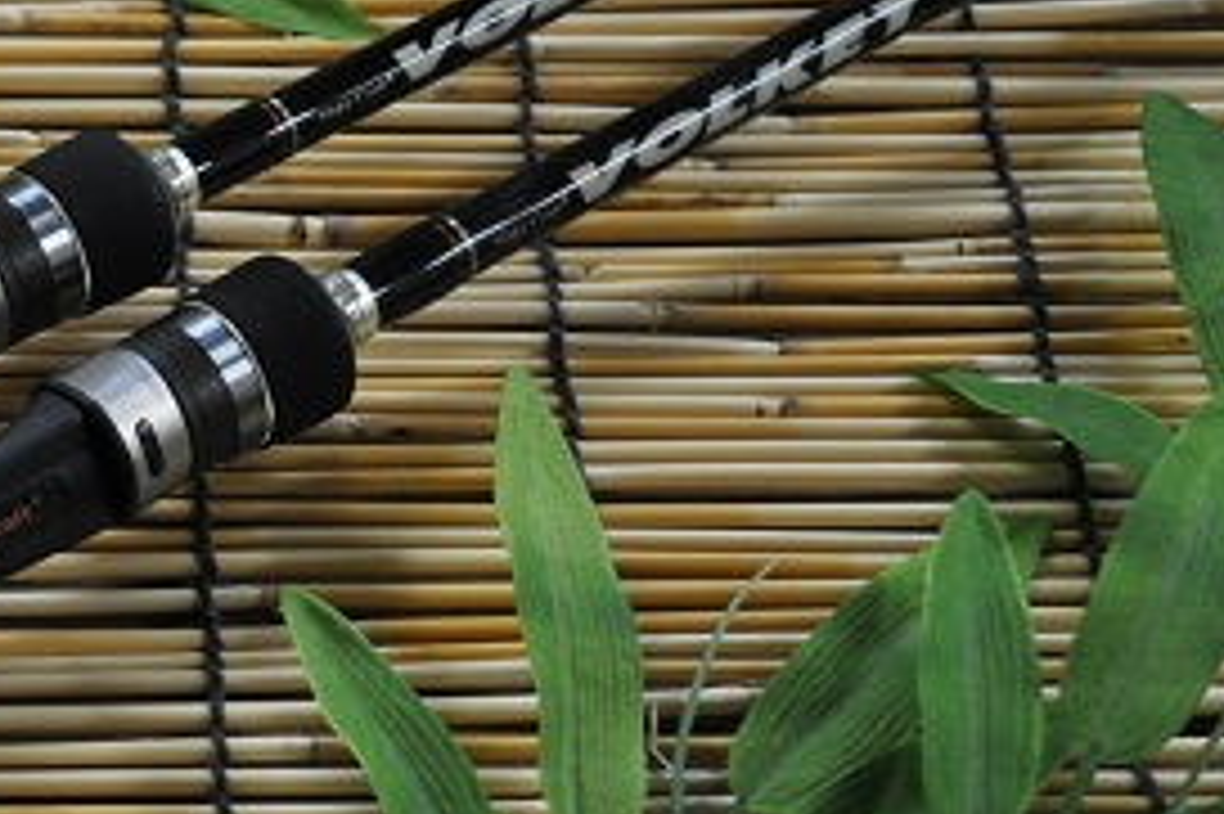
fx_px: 4219
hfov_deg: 15.9
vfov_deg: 11.0
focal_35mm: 124
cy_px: 490
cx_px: -198
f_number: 5
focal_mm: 35
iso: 800
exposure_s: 1/40
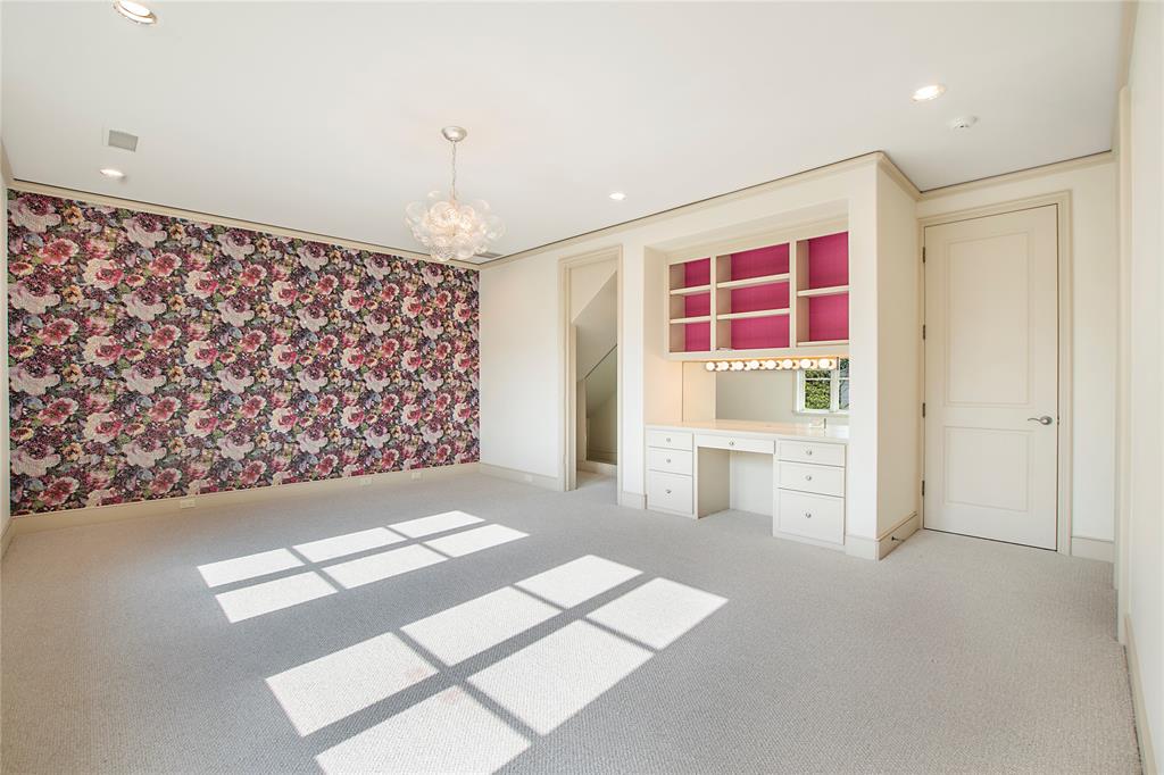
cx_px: 582
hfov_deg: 100.4
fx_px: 485
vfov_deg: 77.3
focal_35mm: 15
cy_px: 388
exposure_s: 1/80
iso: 100
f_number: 7.1
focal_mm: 10
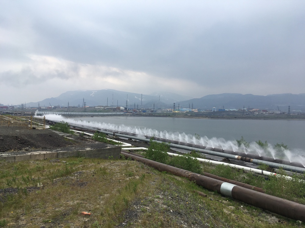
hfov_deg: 61.7
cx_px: 152
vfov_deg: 48.2
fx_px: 256
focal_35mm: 29
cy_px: 114
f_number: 2.2
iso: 25
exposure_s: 1/409
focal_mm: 4.15
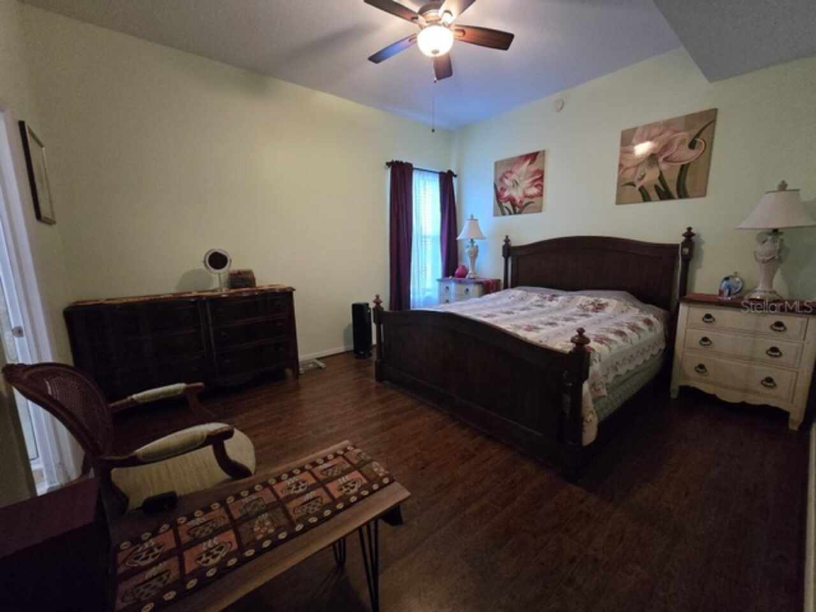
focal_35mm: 13
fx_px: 306
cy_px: 306
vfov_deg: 89.9
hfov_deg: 106.2
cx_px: 408
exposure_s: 1/60
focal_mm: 2.2
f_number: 2.2
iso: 1250
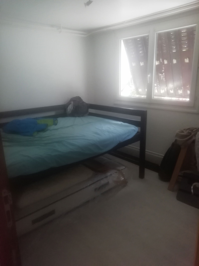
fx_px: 199
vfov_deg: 67.3
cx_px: 100
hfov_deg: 53.1
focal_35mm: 26
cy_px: 133
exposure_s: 1/33.3
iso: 250
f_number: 2.2
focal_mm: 3.21
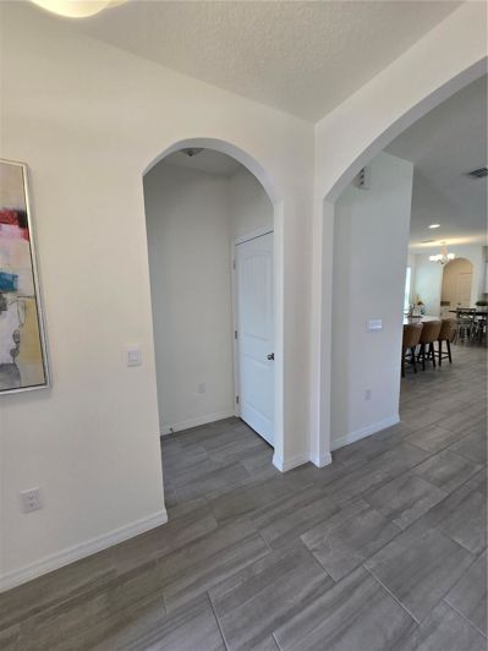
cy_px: 326
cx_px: 244
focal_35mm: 13
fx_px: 244
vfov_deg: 106.2
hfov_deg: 89.9
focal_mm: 1.7
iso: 80
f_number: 2.2
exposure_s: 1/60
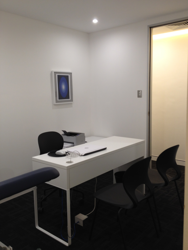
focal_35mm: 35
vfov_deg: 52.6
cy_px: 125
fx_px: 253
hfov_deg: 40.7
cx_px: 94
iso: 50
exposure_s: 1/20
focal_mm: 4.28
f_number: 2.4
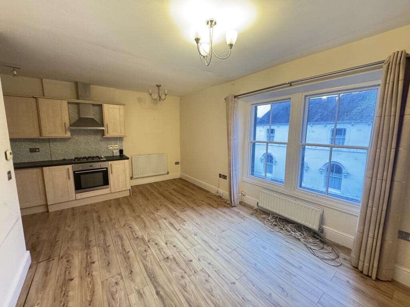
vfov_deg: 85.7
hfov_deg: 102.1
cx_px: 205
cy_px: 154
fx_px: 166
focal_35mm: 14
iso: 800
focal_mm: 2.22
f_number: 2.2
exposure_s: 1/50
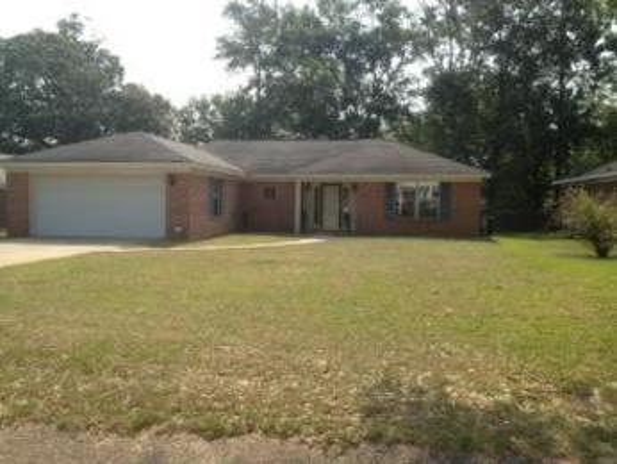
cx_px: 308
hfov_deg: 52.6
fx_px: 624
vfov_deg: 40.7
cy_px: 232
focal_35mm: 35
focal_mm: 4.28
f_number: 2.4
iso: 80
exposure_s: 1/1346
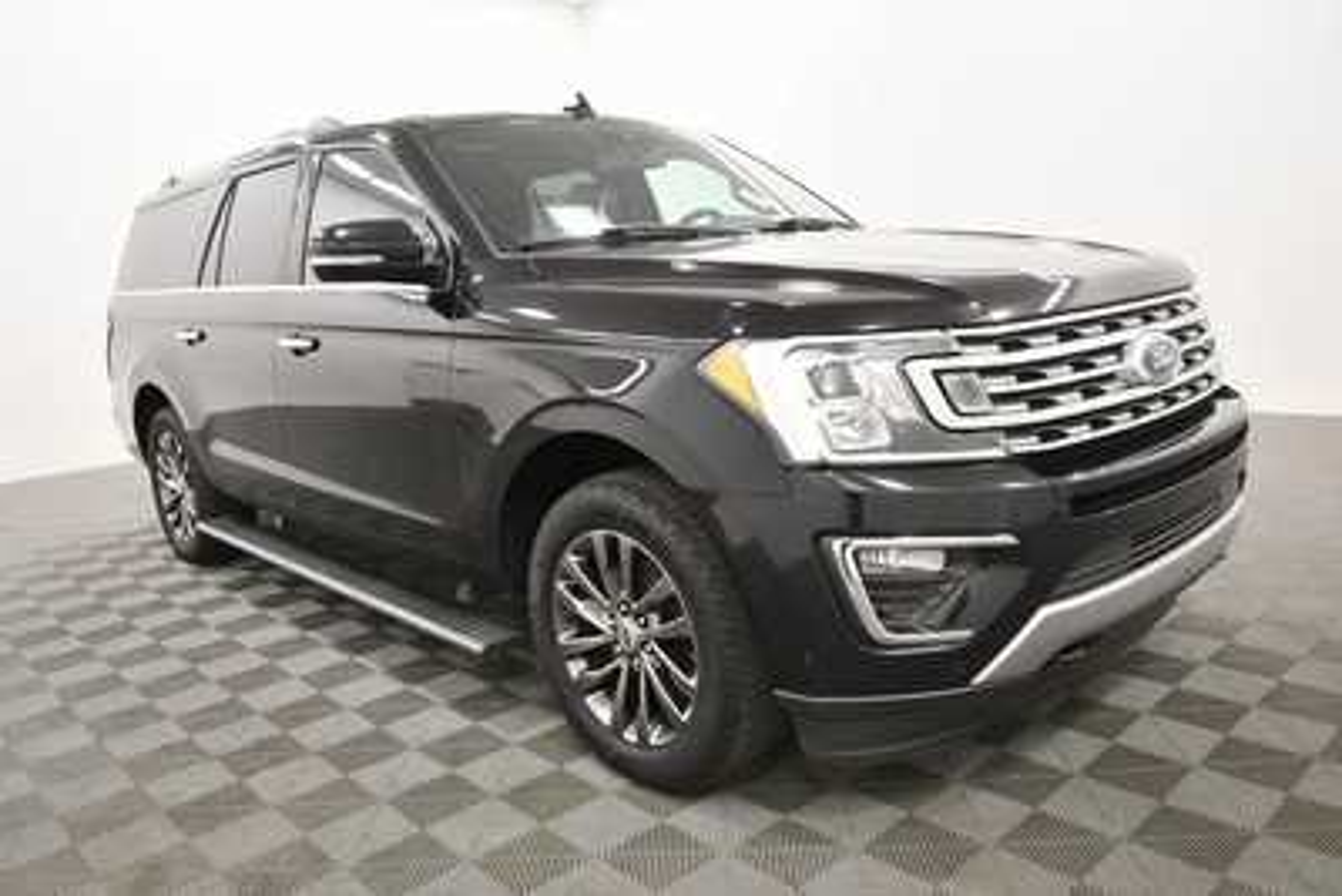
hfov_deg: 67.4
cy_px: 448
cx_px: 671
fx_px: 1007
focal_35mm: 27
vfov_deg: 48.0
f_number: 5.6
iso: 1800
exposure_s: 1/125
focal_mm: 18
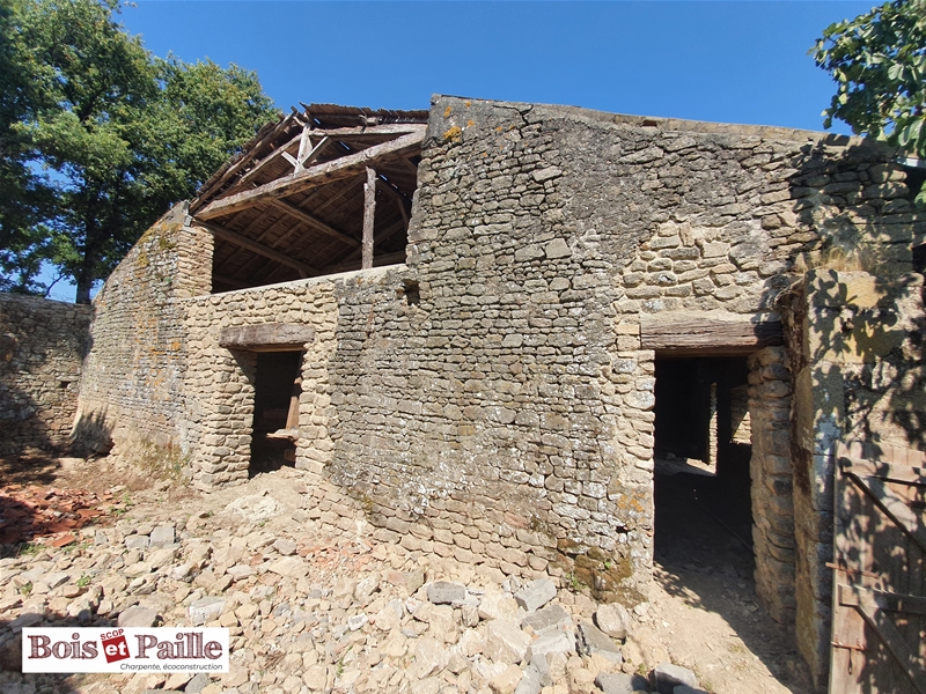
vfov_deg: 89.9
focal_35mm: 13
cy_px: 347
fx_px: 348
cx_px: 463
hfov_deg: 106.2
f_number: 2.2
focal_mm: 1.8
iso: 50
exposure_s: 1/950
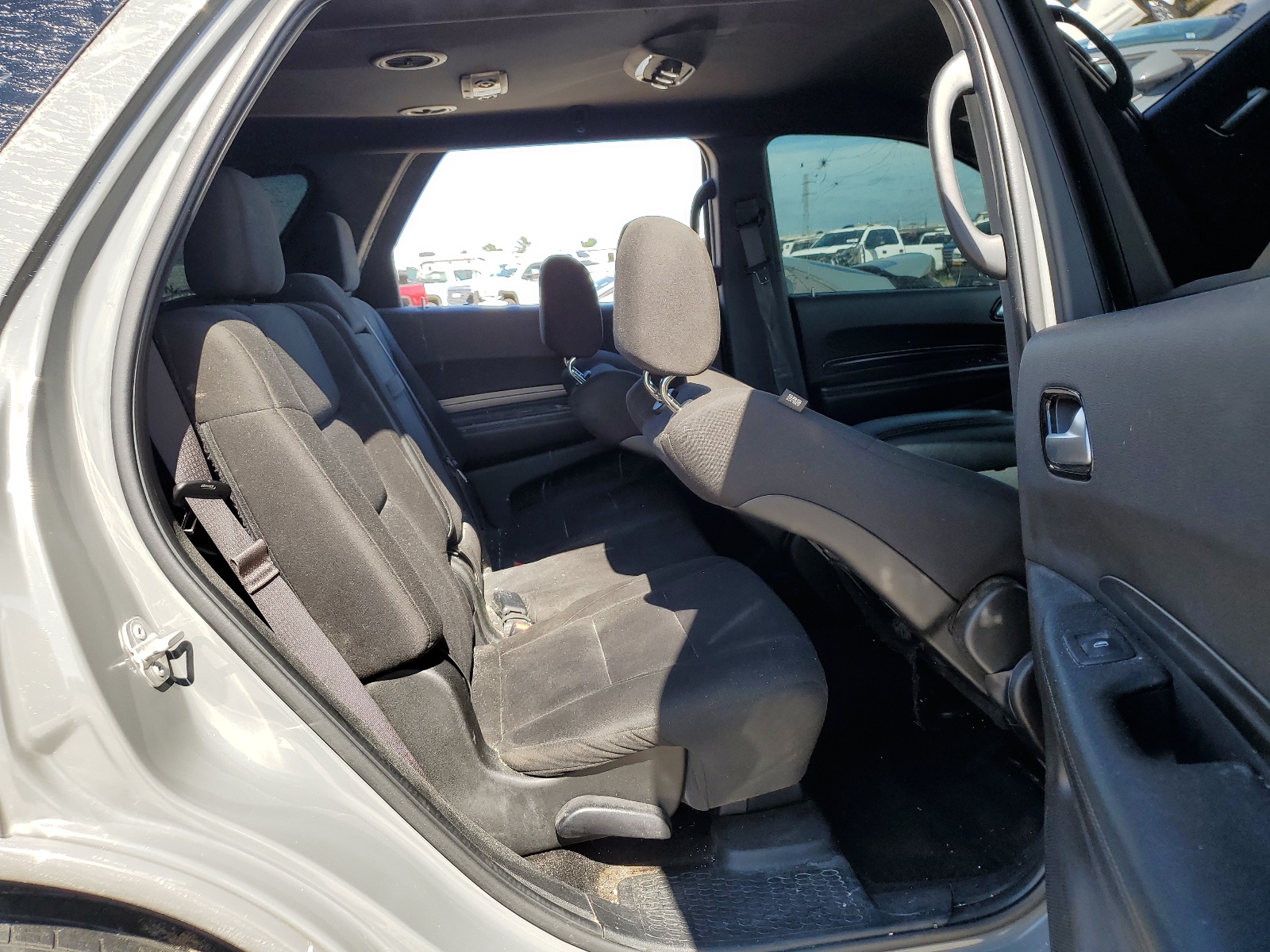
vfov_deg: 53.1
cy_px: 476
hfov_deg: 67.3
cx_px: 635
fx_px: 954
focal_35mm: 26
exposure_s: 1/714
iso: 50
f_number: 1.5
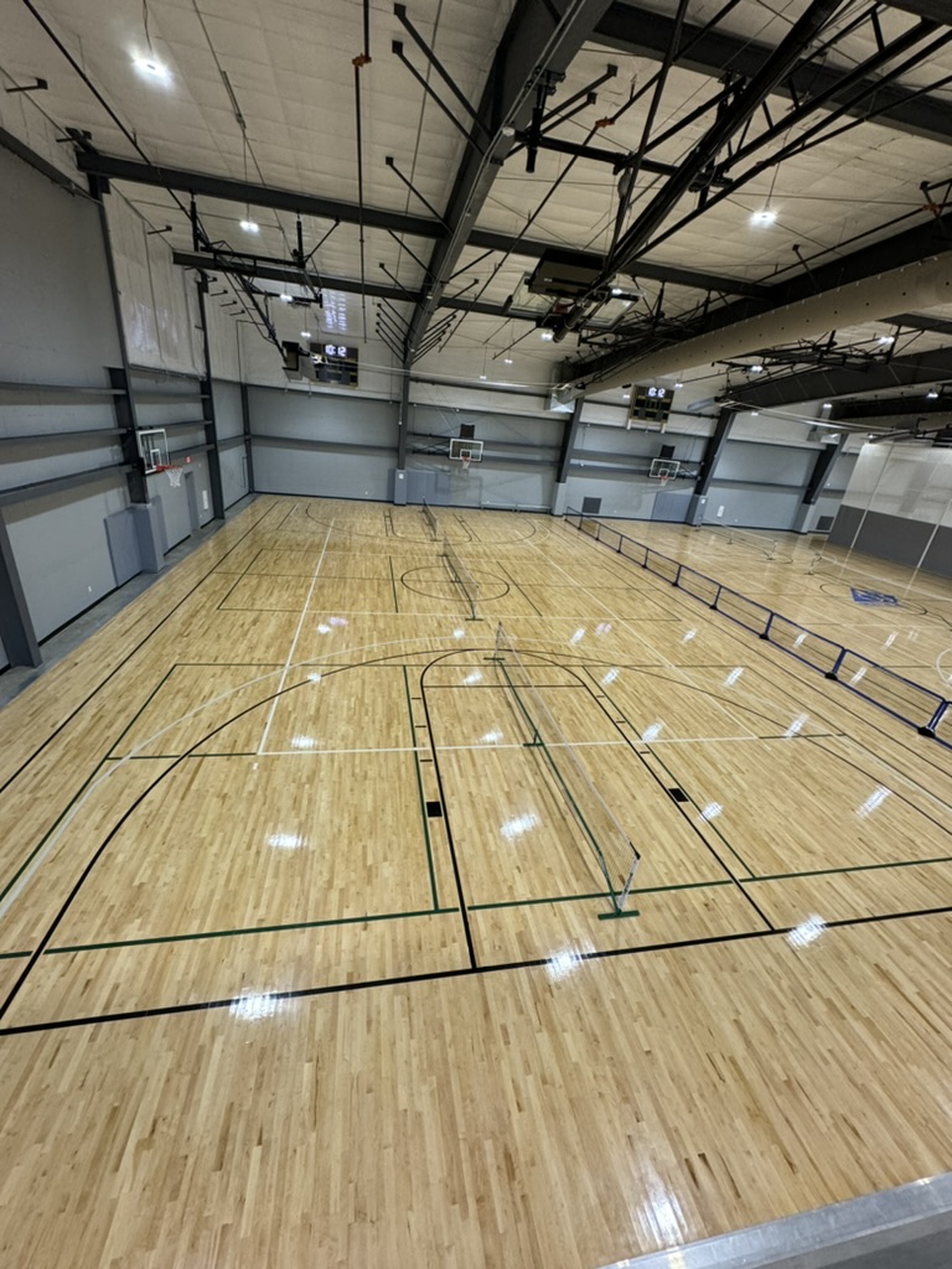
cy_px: 634
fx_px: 513
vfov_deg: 102.1
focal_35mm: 14
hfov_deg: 85.7
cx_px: 476
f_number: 2.2
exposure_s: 1/120
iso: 200
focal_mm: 2.22
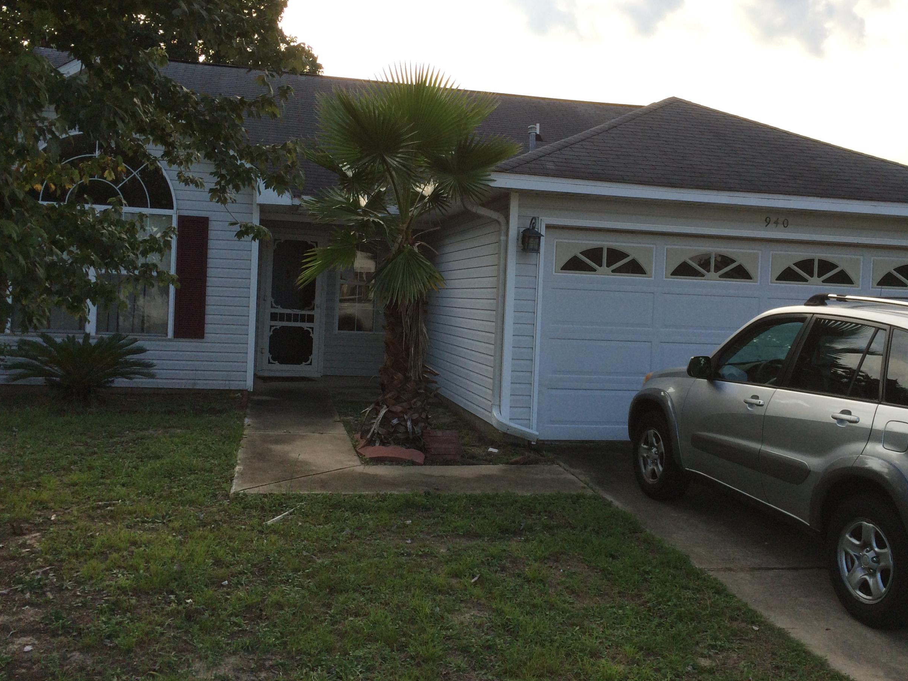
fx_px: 944
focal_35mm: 36
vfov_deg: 39.6
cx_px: 495
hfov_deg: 51.3
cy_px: 311
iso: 50
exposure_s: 1/1001
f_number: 2.2
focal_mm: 4.15
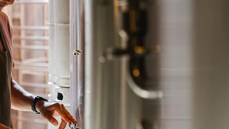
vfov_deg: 8.4
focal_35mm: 144
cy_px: 72
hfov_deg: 14.9
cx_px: 104
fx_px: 877
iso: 500
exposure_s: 1/80
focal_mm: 67.6
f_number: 2.8
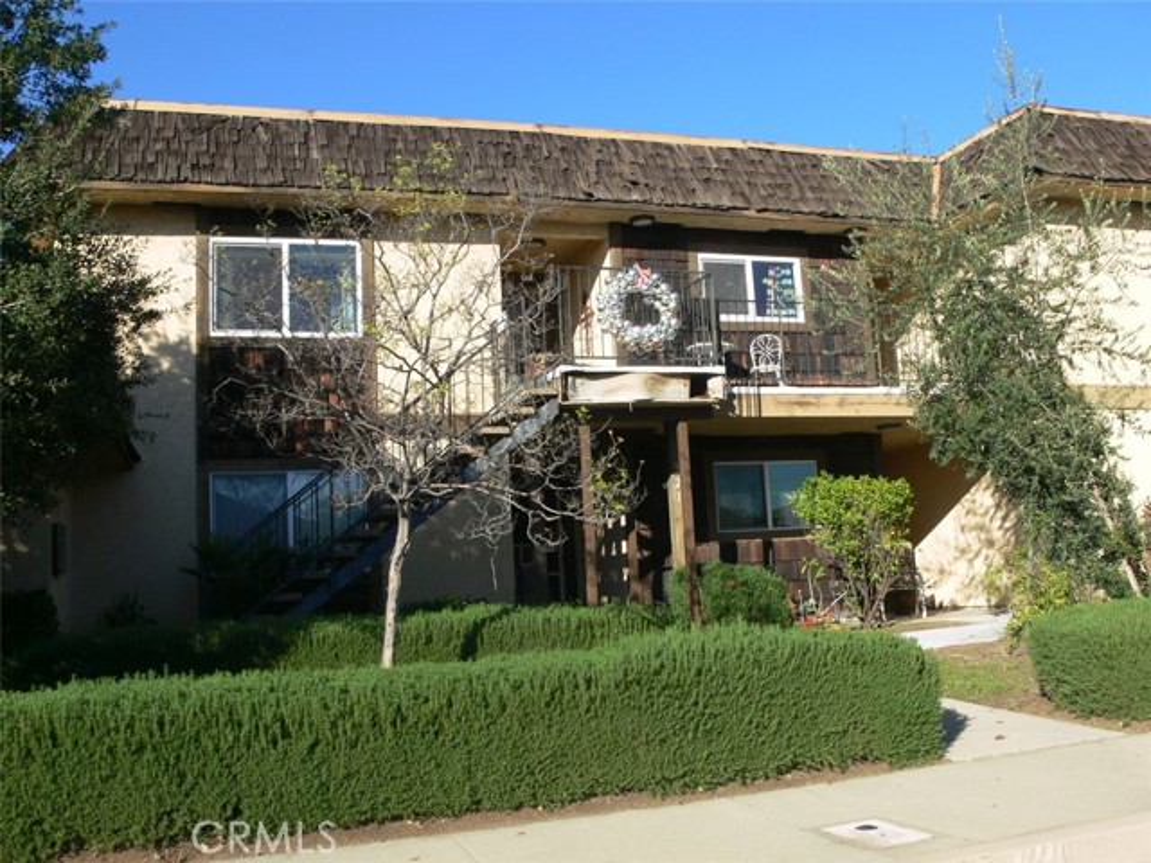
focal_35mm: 35
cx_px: 576
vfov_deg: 40.7
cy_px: 432
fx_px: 1164
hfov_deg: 52.6
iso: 80
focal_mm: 7.4
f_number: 5.6
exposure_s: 1/200
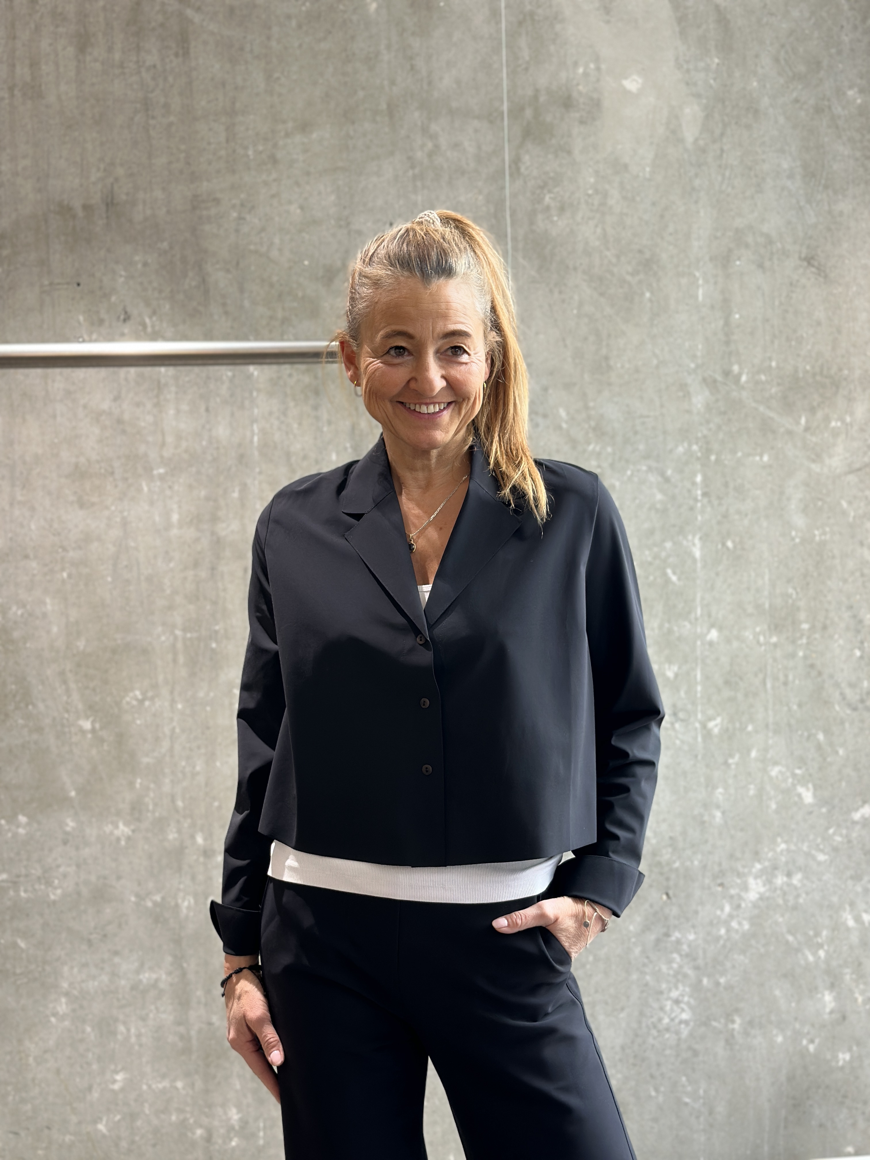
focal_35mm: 48
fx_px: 1609
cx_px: 435
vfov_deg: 39.7
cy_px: 580
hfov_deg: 30.3
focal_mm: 6.86
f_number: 1.78
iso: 80
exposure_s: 1/50
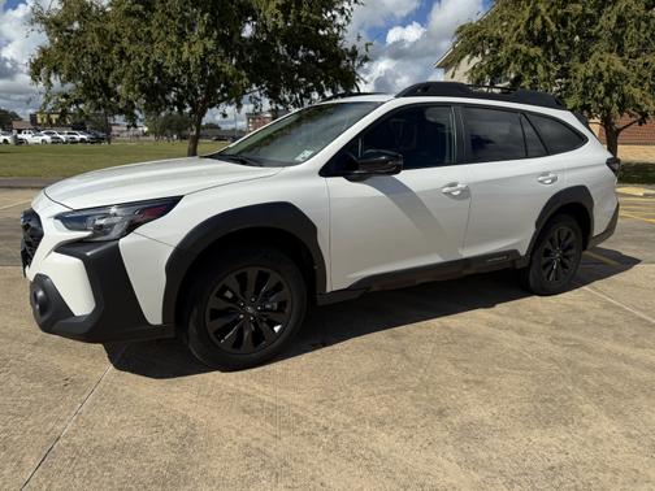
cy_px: 246
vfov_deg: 56.8
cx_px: 328
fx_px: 454
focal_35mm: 24
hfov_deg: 71.6
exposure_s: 1/8130
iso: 80
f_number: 1.78
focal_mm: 6.76
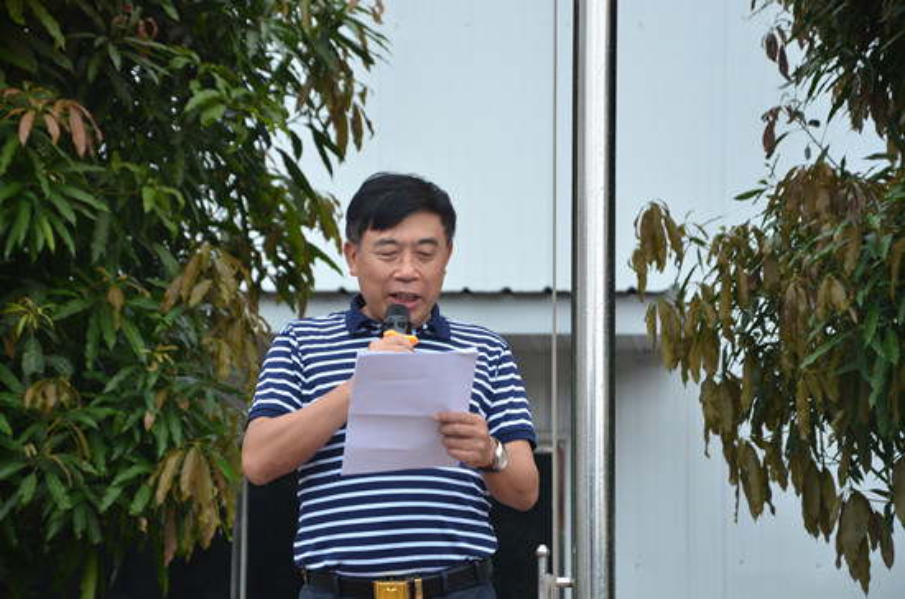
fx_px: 3461
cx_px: 452
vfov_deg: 9.9
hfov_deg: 14.9
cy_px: 300
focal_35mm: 138
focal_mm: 92
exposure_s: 1/50
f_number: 5.6
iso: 560
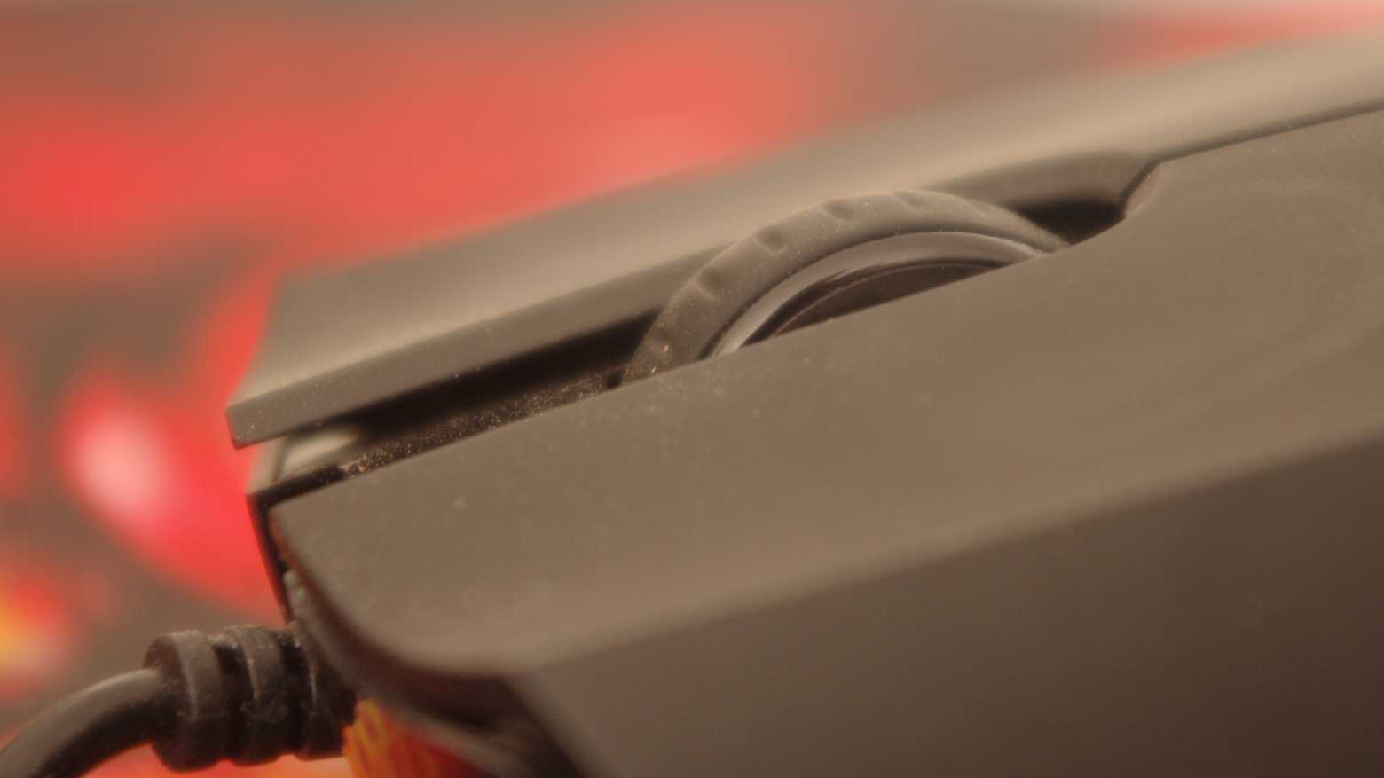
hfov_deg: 19.5
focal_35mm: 110
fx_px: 4036
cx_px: 717
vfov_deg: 11.0
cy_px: 331
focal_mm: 55
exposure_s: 1/8
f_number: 5.6
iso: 400
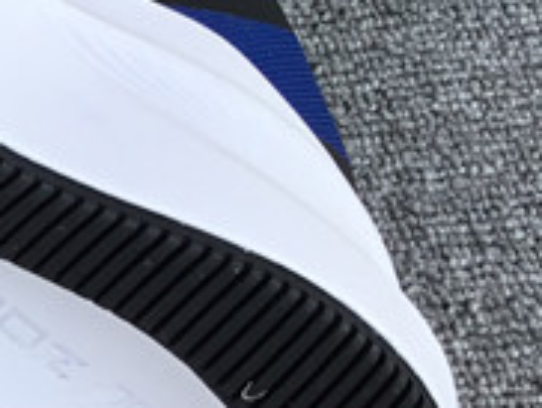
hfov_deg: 11.7
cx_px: -500
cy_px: -19
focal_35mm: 153
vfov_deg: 9.6
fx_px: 2399
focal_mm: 3.3
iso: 25
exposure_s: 1/129
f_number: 2.4
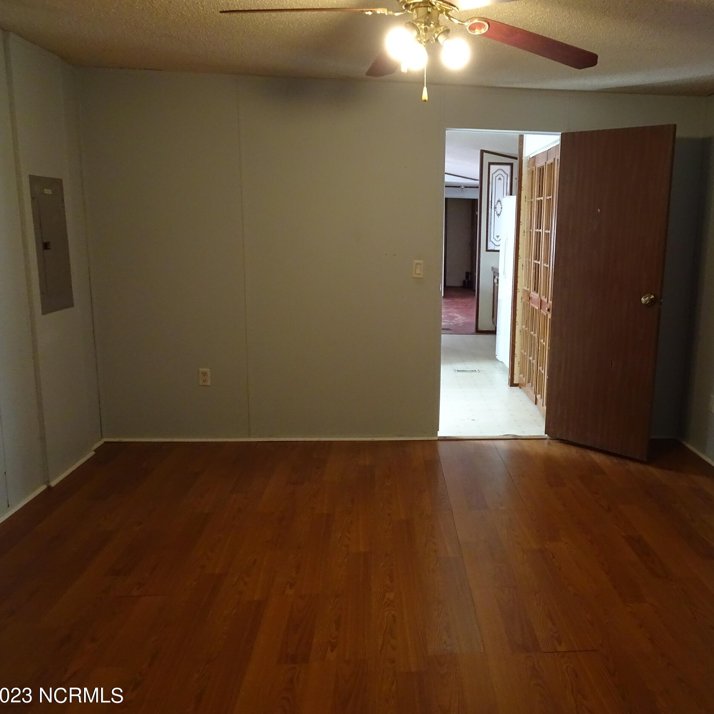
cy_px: 362
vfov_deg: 55.6
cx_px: 458
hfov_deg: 54.8
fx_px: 677
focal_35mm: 29
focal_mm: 4.1
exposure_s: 1/30
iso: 640
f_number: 3.5
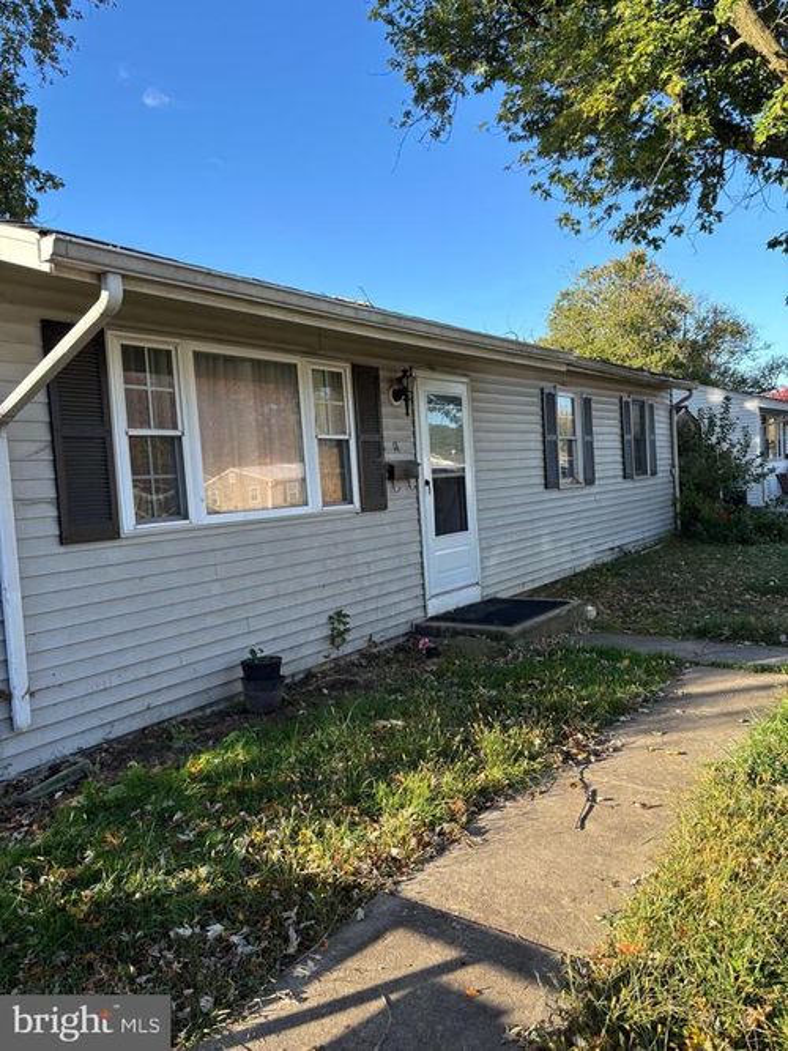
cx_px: 394
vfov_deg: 67.3
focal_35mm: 26
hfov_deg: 53.0
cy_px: 526
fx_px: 789
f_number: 1.6
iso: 50
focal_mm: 5.96
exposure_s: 1/988
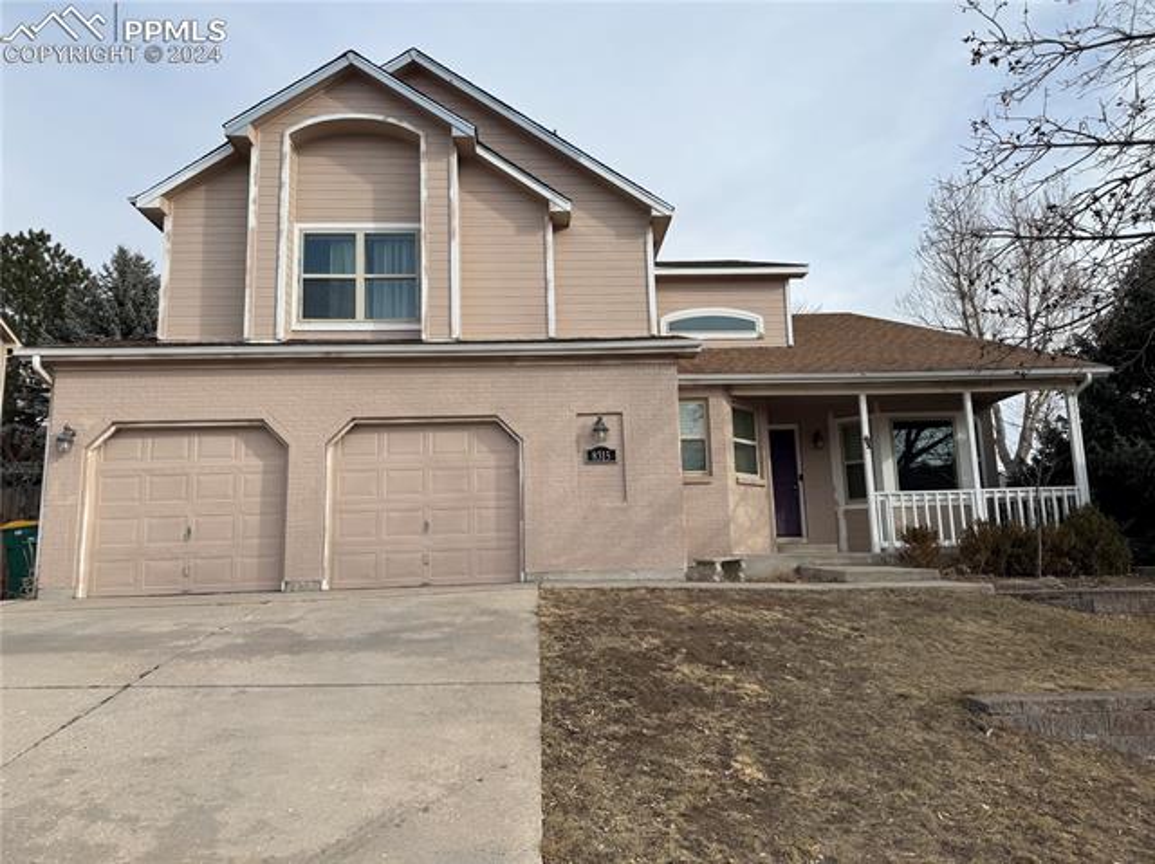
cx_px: 578
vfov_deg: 56.8
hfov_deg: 71.6
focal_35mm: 24
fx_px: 800
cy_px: 432
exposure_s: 1/3597
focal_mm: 6.76
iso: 80
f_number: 1.78
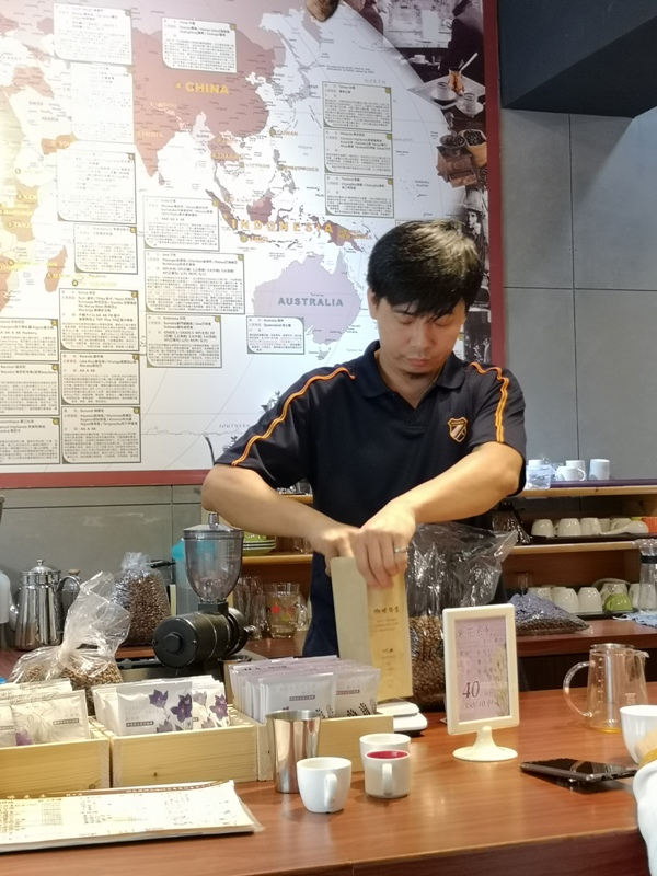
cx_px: 328
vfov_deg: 36.8
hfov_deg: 28.0
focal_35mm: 52
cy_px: 438
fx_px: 1316
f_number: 1.8
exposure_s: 1/30
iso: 250
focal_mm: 3.95
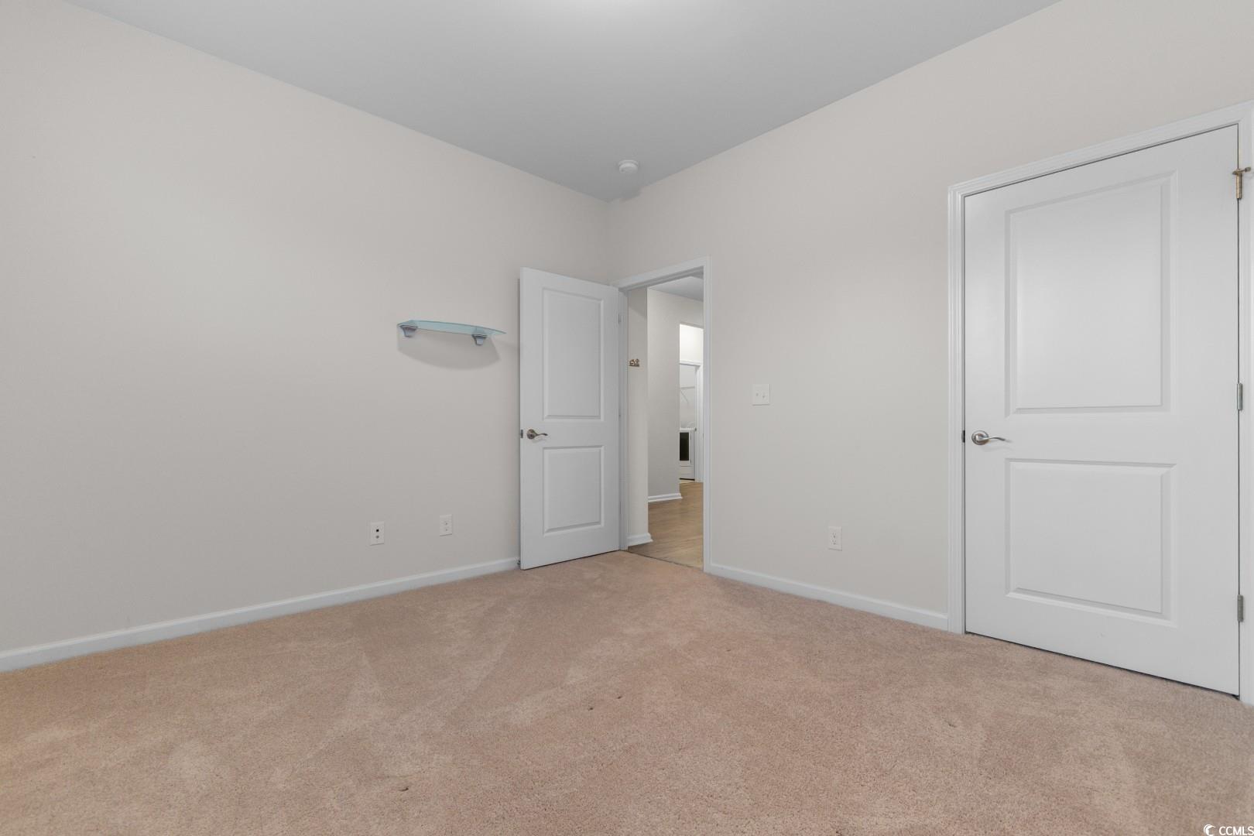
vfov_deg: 77.3
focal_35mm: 15
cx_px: 627
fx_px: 522
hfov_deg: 100.4
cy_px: 418
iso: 100
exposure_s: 1/8
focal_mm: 10
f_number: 4.5
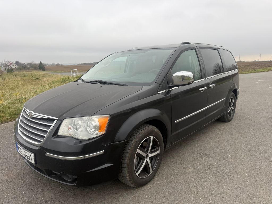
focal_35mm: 24
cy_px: 102
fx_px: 189
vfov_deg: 56.8
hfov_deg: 71.6
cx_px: 136
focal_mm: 6.76
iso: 80
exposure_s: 1/742
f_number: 1.78
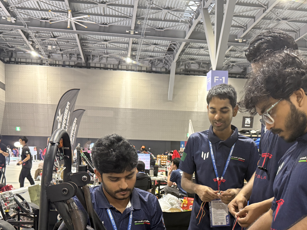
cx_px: 191
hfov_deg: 43.5
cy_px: 185
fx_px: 381
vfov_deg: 32.6
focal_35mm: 43
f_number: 1.78
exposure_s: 1/60
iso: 640
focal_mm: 6.76
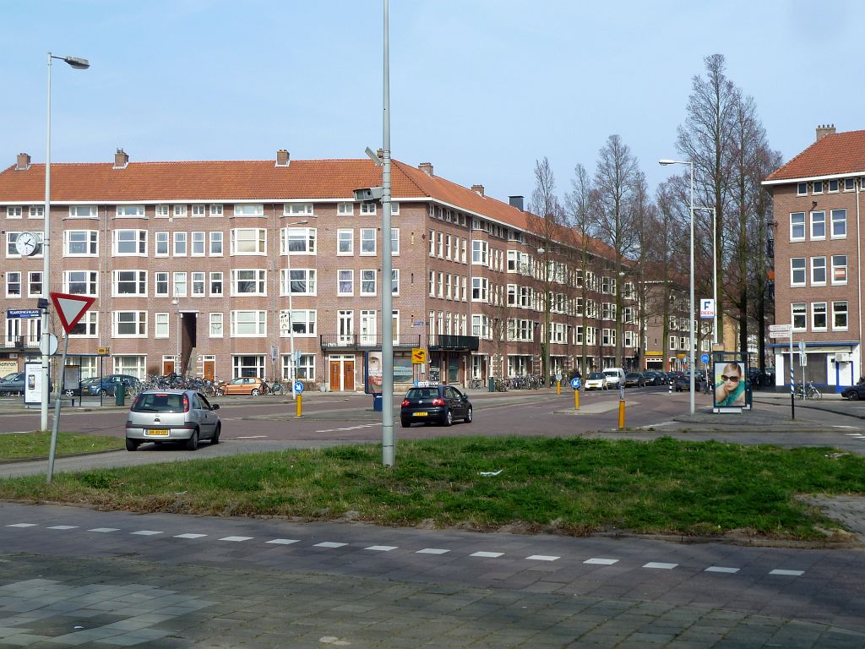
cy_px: 324
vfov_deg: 28.0
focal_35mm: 52
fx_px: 1299
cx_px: 432
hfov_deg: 36.8
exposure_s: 1/400
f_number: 3.8
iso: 80
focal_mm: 8.5
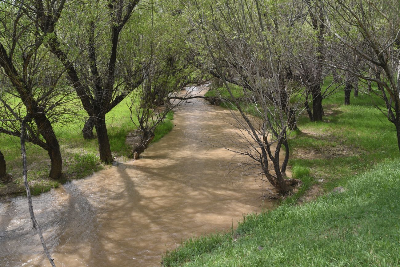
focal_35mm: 31
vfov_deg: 42.3
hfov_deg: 60.3
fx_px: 344
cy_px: 134
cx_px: 200
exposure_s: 1/125
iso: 160
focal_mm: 31
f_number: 8
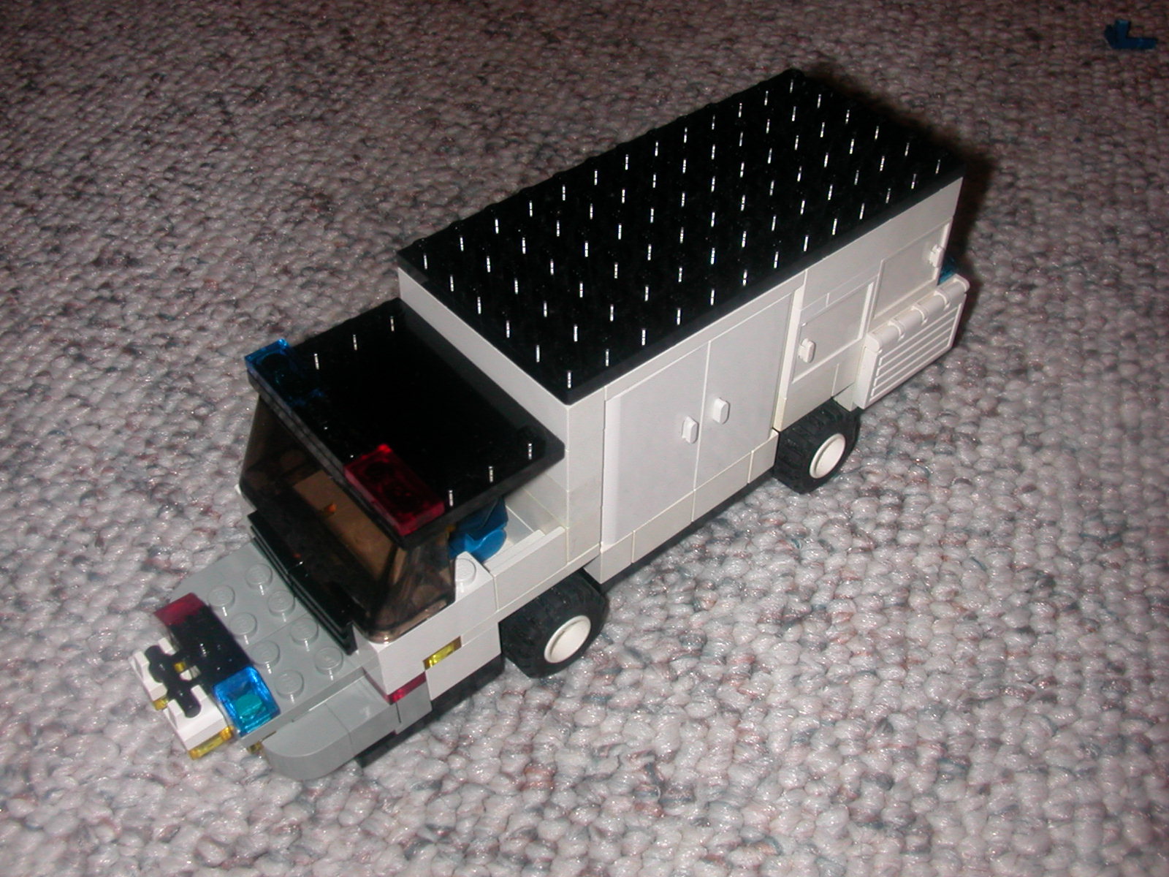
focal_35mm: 37
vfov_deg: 38.7
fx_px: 1250
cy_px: 438
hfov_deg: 50.1
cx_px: 584
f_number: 4.5
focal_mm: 5.6
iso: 100
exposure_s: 1/59.9
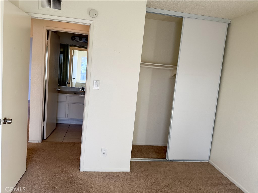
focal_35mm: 24
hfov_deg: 71.6
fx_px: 179
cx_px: 129
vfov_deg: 56.8
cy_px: 96
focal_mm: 6.86
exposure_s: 1/120
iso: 80
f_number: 1.78
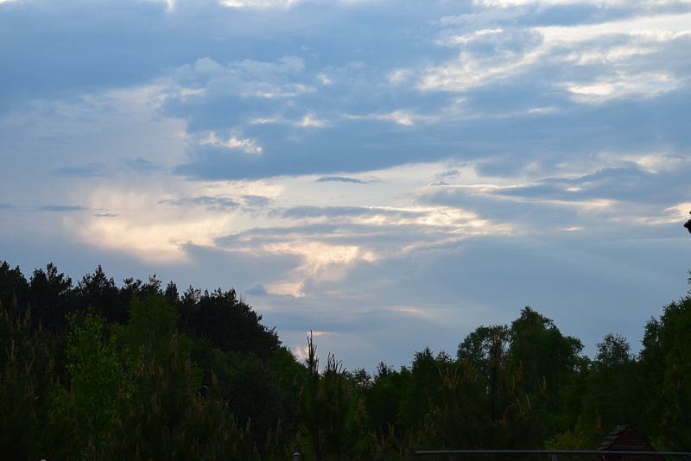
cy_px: 230
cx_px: 346
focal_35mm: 93
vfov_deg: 14.7
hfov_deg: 21.9
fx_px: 1786
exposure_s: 1/400
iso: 400
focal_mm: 62
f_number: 11
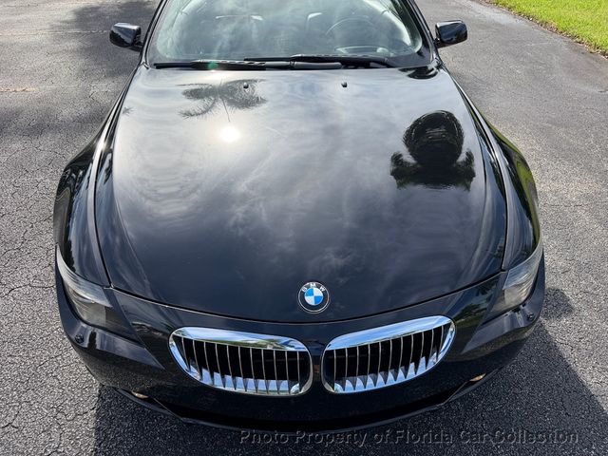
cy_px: 228
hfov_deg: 71.6
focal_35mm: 24
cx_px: 304
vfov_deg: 56.8
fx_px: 422
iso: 80
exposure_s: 1/1689
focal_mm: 6.76
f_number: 1.78
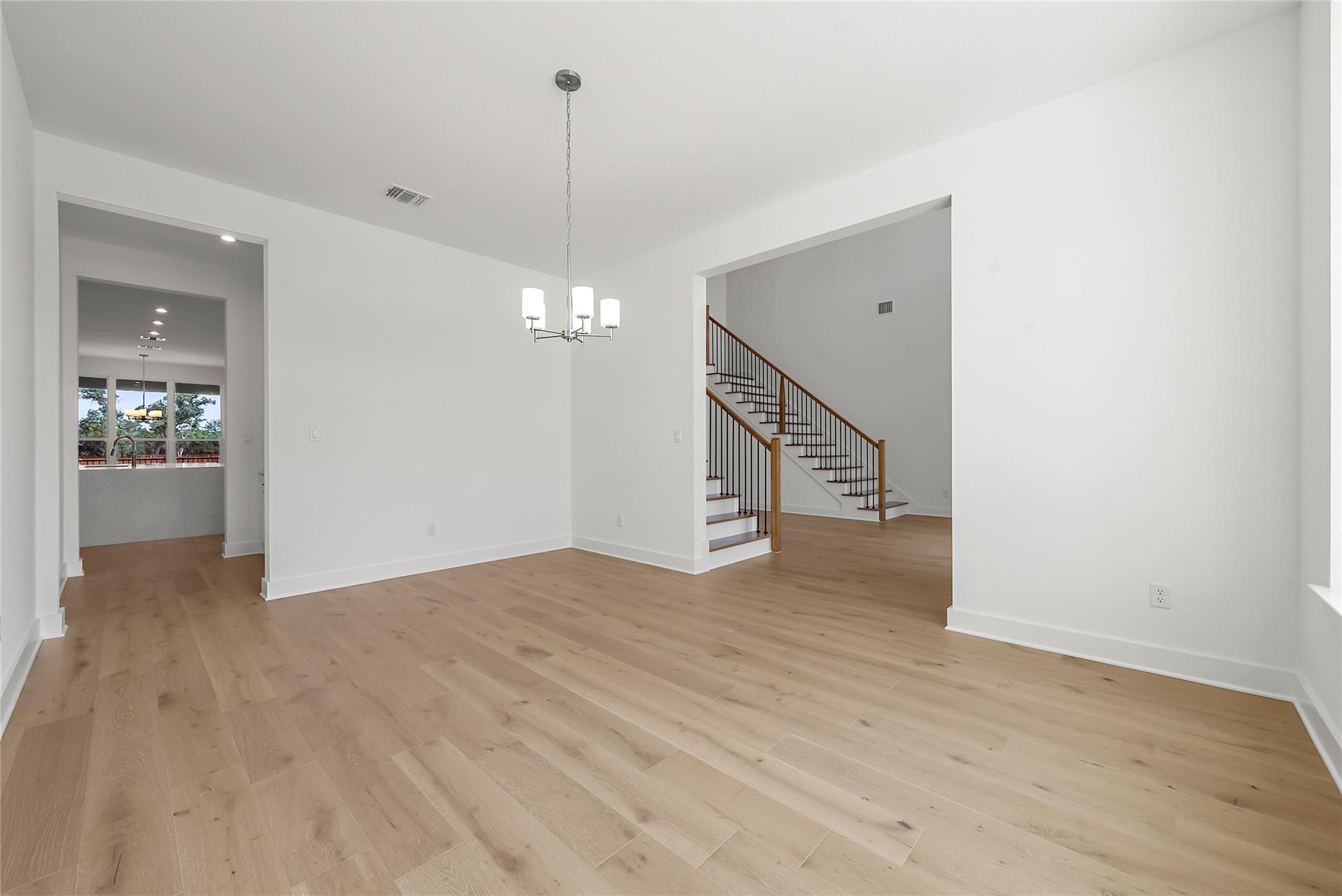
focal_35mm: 14
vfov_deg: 81.3
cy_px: 448
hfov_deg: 104.2
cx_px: 671
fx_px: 522
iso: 640
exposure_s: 1/20
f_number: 11
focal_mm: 14
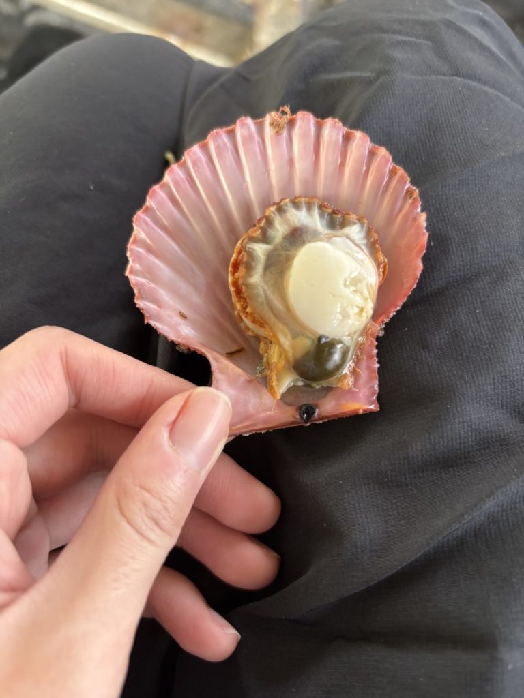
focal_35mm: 26
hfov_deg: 53.1
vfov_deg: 67.3
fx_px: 525
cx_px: 262
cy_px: 349
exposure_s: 1/60
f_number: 1.6
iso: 250
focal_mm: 5.96
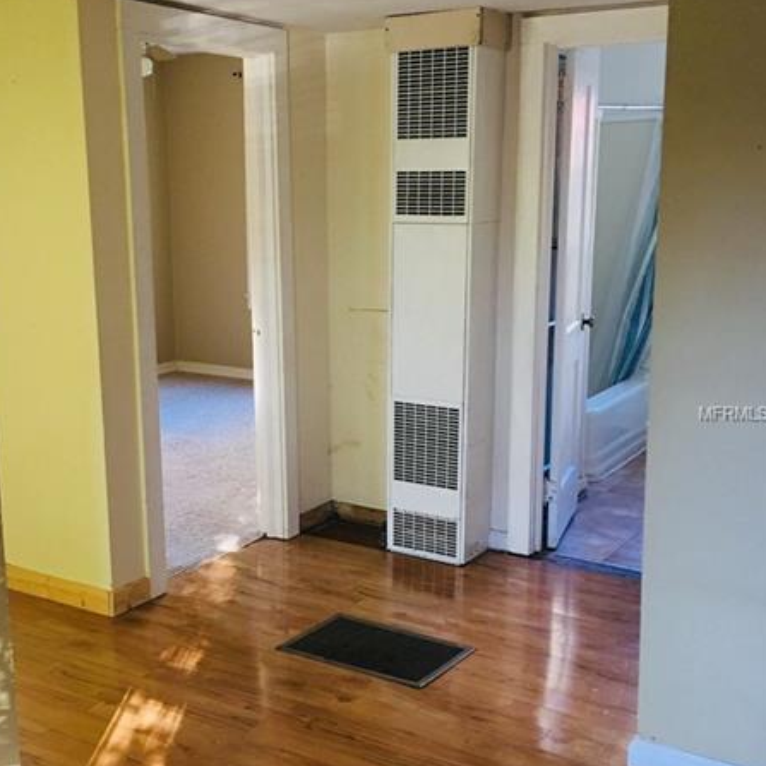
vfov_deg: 38.3
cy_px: 415
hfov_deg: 38.1
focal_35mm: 44
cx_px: 283
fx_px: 1102
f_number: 2.2
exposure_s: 1/15
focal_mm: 4.15
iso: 50
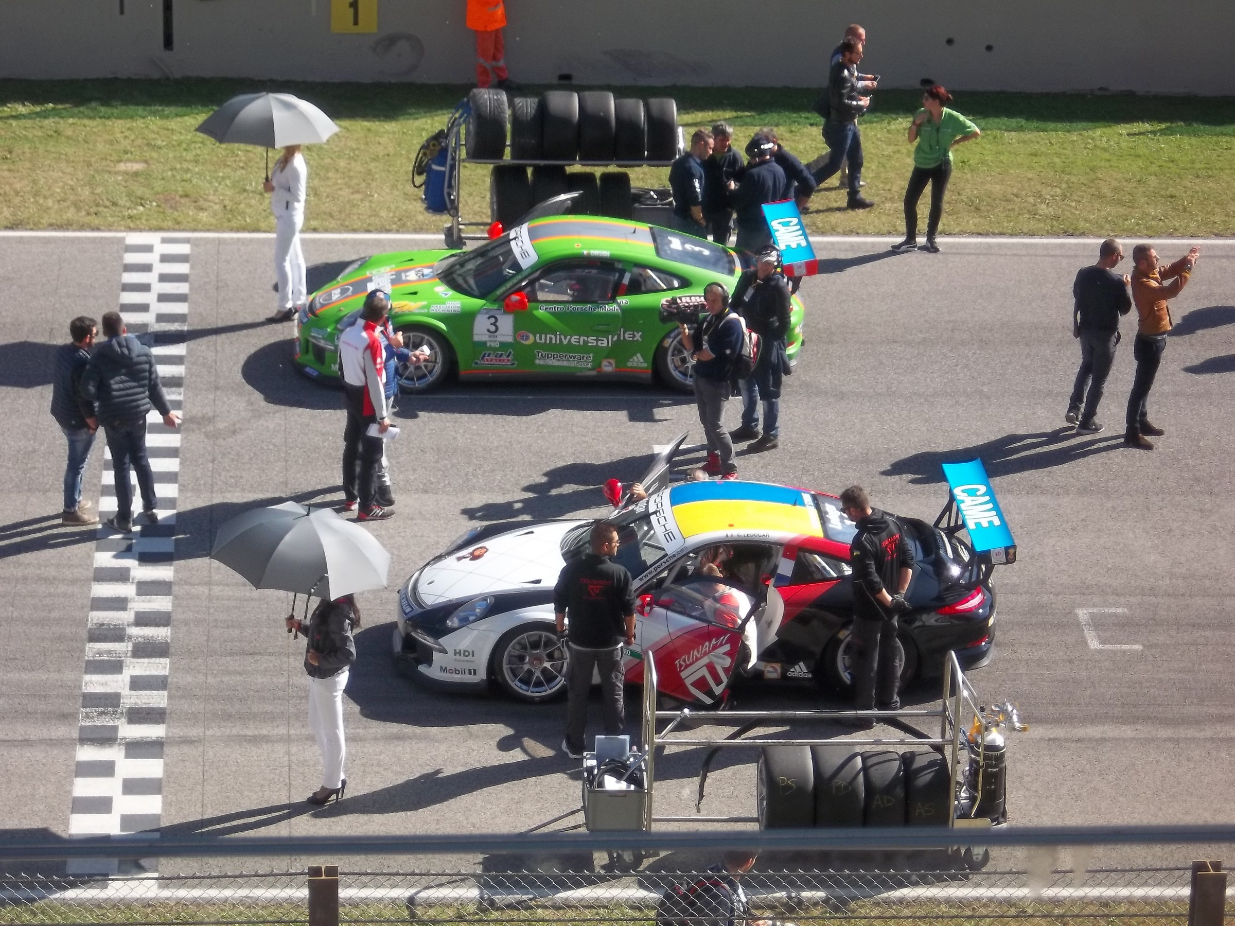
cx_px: 618
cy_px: 463
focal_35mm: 127
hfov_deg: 15.5
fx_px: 4530
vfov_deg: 11.7
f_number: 5.68
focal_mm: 22.8
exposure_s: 1/200
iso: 64
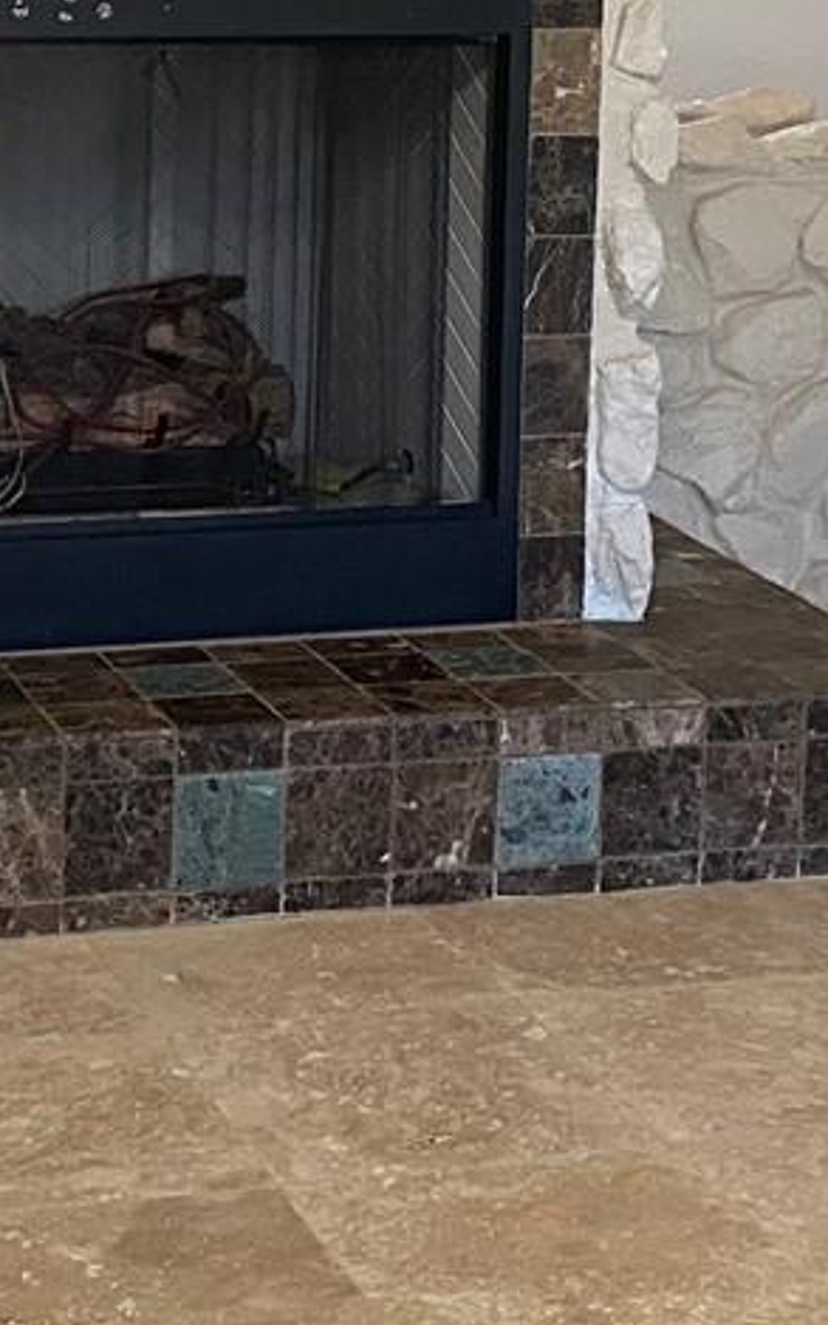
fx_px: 3395
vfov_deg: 21.7
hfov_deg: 13.8
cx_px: 158
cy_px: 178
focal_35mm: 94
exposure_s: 1/60
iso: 250
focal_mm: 4.25
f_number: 1.8
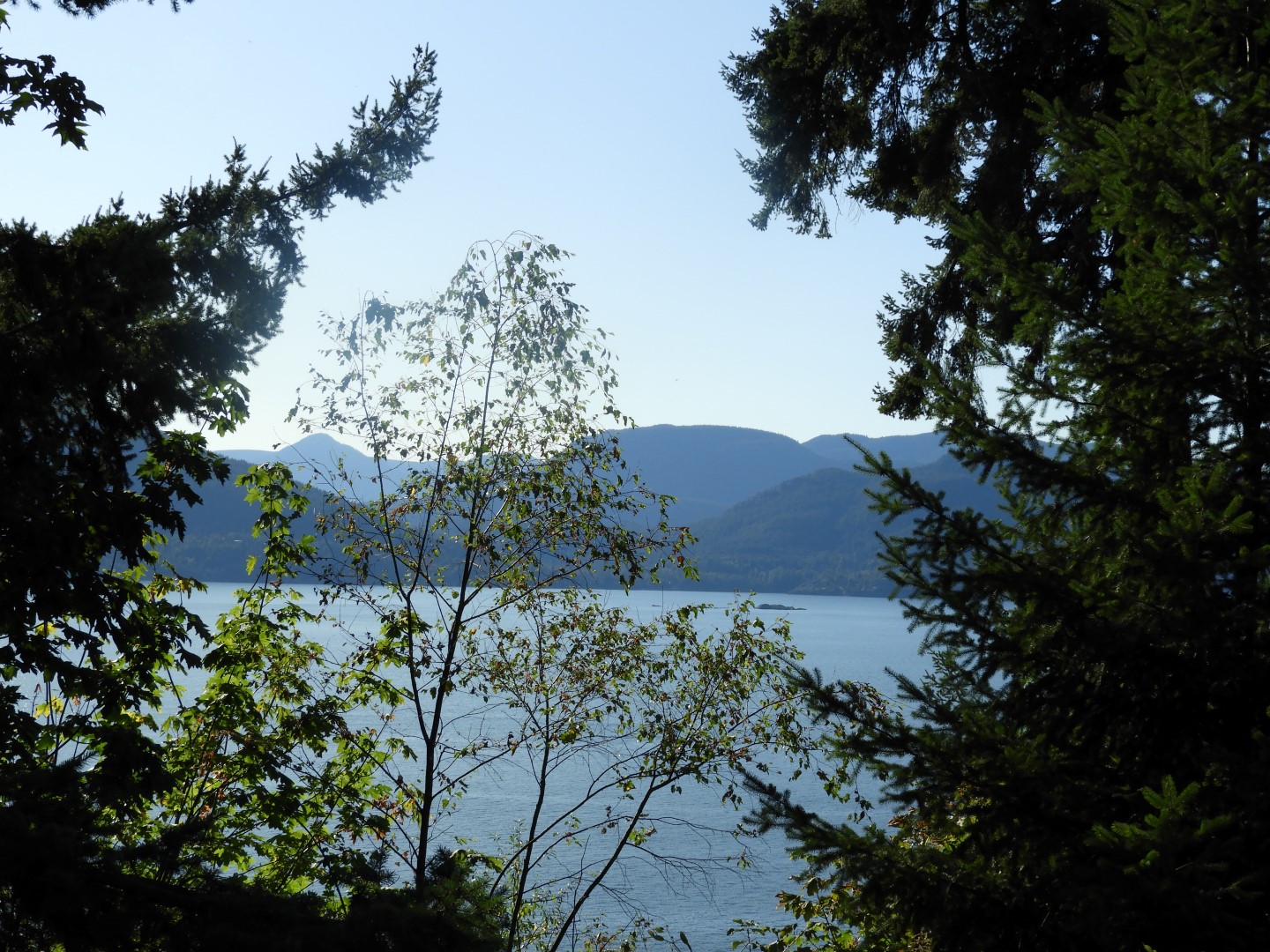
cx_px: 635
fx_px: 2201
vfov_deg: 24.4
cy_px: 476
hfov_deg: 32.2
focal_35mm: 60
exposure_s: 1/1000
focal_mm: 10.7
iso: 100
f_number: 4.2
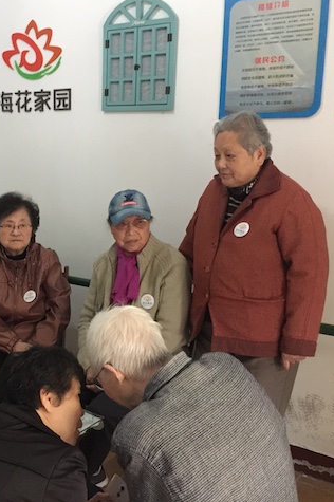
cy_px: 247
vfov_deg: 47.4
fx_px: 571
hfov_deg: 31.6
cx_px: 61
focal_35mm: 41
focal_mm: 4.15
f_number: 2.2
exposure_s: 1/8
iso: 200
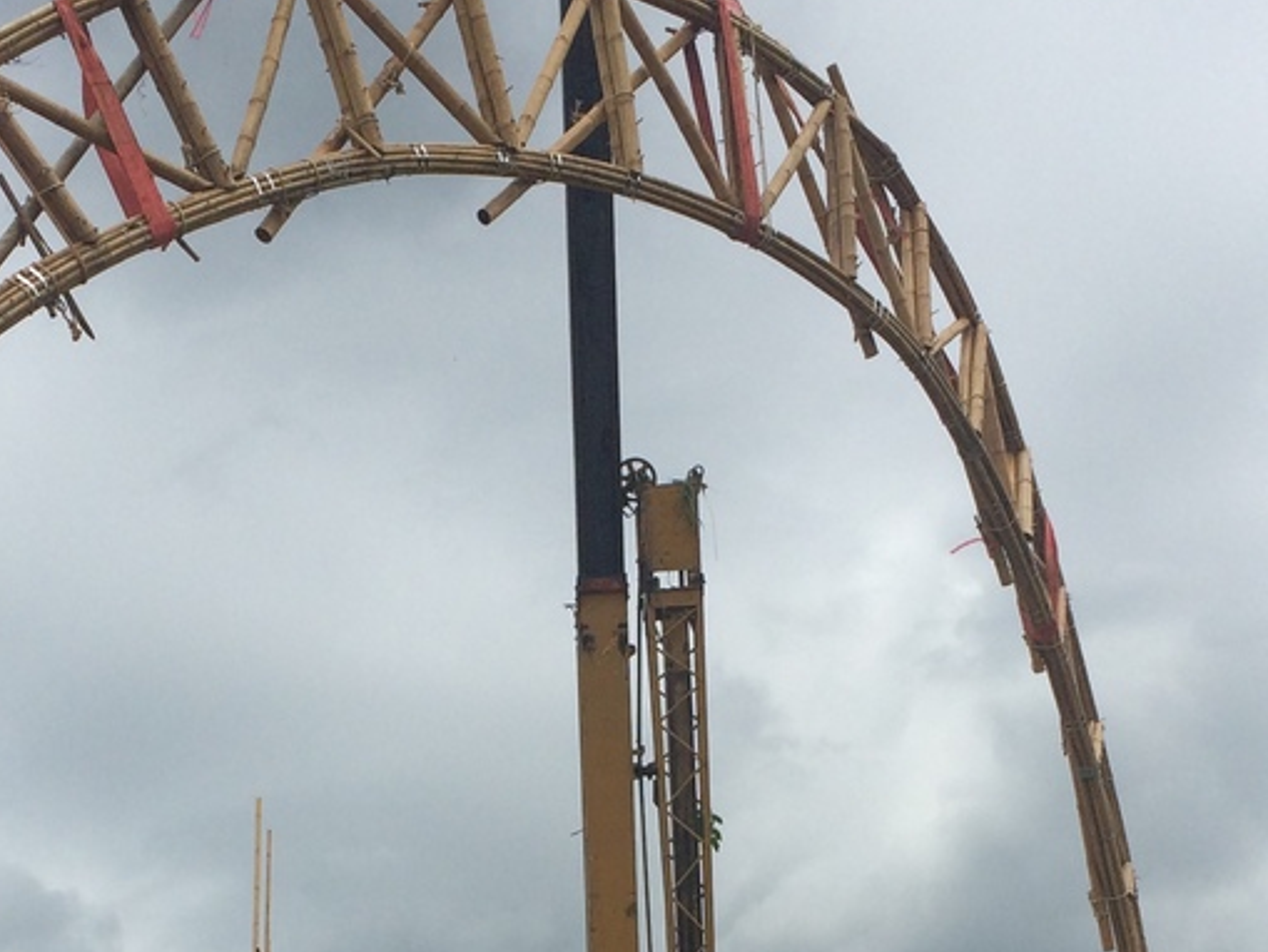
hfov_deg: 25.6
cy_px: 1009
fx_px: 2785
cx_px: 477
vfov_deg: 18.7
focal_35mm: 76
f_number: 2.2
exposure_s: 1/3731
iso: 32
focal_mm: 4.15
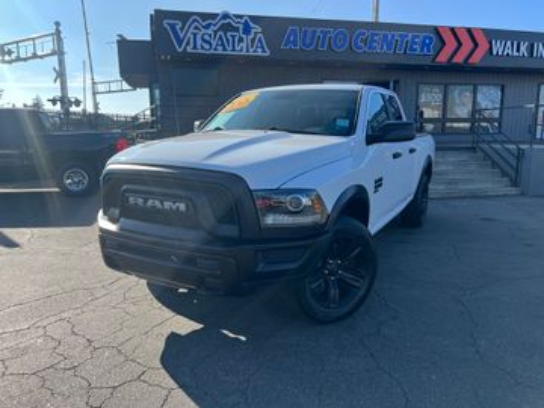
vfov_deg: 53.1
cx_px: 272
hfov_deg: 67.3
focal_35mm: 26
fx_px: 409
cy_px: 204
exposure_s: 1/1869
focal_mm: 5.7
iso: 50
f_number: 1.5
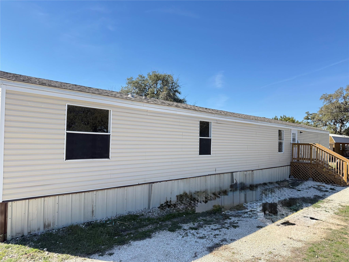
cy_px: 131
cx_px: 174
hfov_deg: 71.6
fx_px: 242
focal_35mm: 24
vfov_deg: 56.8
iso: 100
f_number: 1.78
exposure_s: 1/2370
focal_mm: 6.76
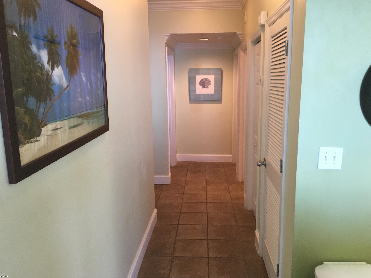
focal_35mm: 30
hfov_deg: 60.0
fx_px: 322
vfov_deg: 46.8
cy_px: 141
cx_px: 189
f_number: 2.2
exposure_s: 1/30
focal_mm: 4.15
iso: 80
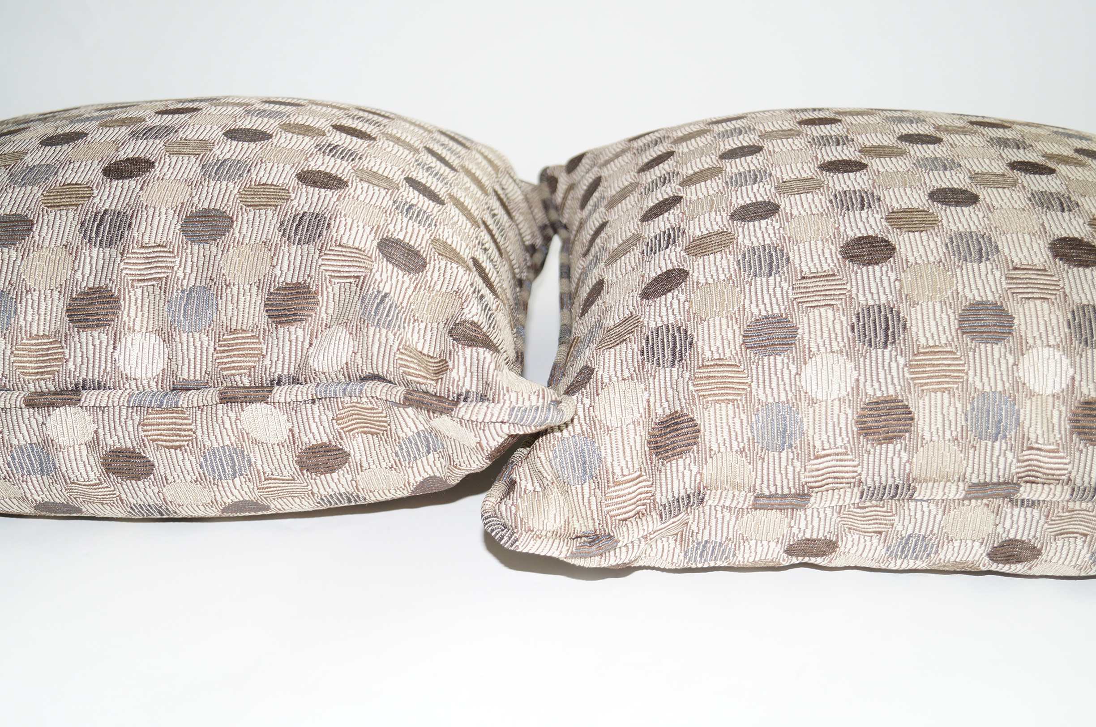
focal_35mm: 45
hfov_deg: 43.7
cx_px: 548
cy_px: 364
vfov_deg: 29.8
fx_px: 1368
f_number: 4.5
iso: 200
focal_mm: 30
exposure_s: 1/60
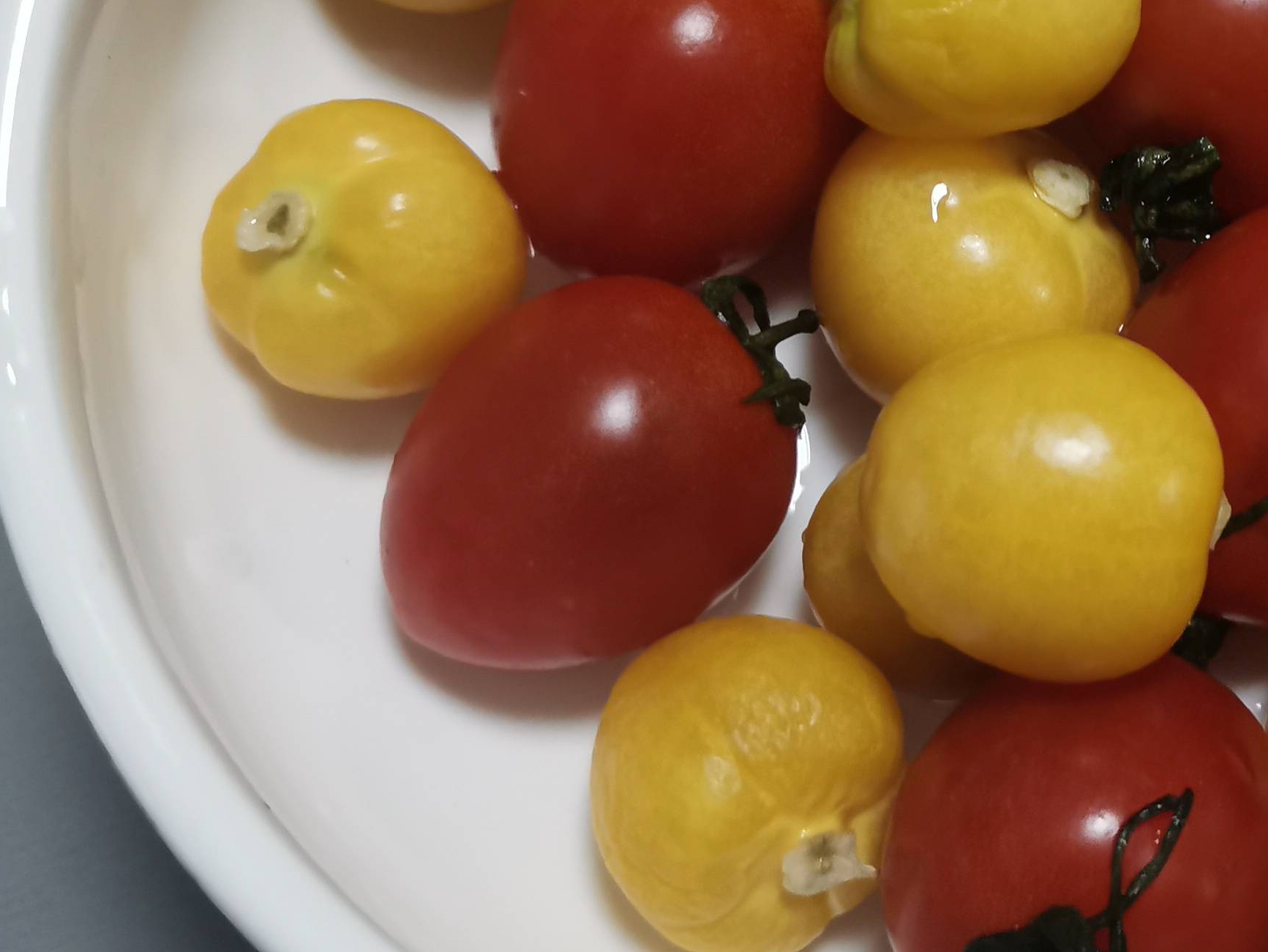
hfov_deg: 30.9
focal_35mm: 60
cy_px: 137
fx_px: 2198
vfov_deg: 23.9
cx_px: 1119
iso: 400
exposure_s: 1/50
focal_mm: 4.75
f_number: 1.8
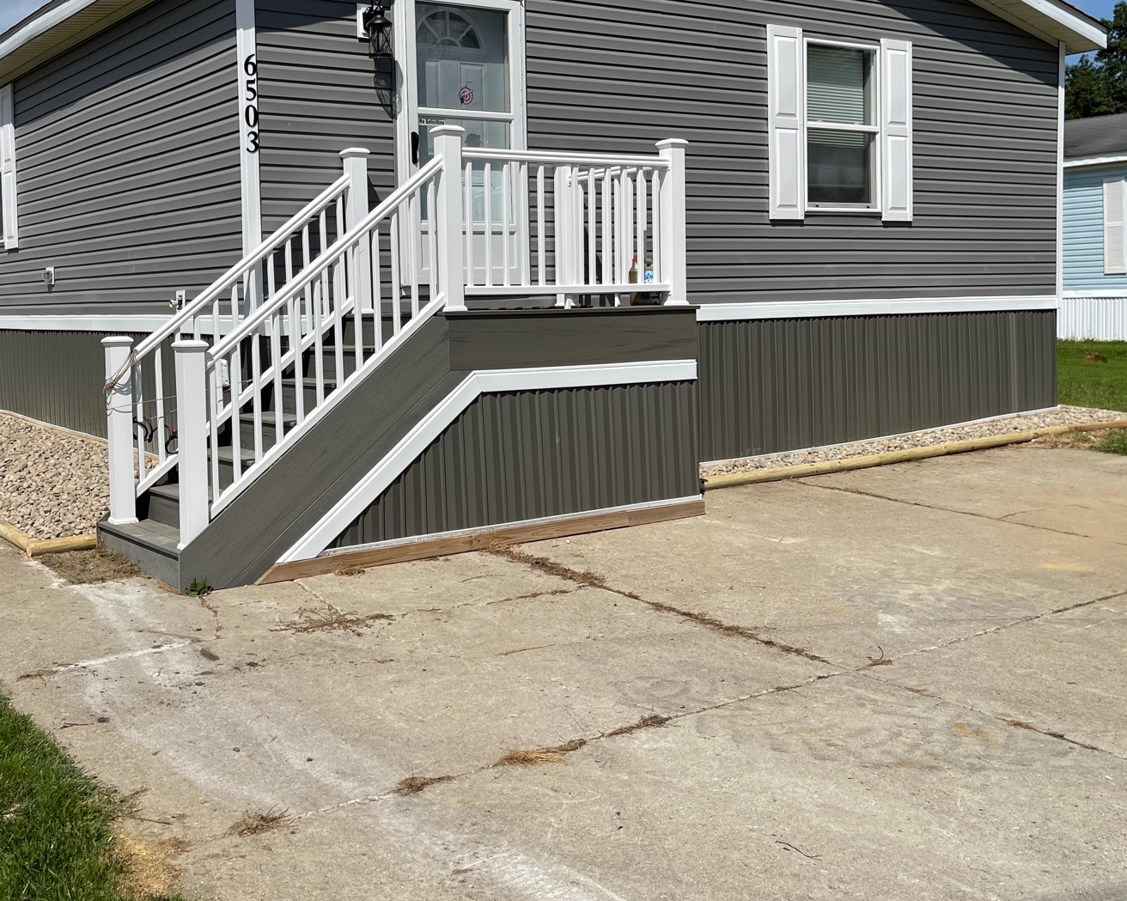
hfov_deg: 46.4
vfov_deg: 38.0
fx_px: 1301
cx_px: 419
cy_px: 351
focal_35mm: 39
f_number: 1.6
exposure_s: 1/7937
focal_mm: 5.1
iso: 32
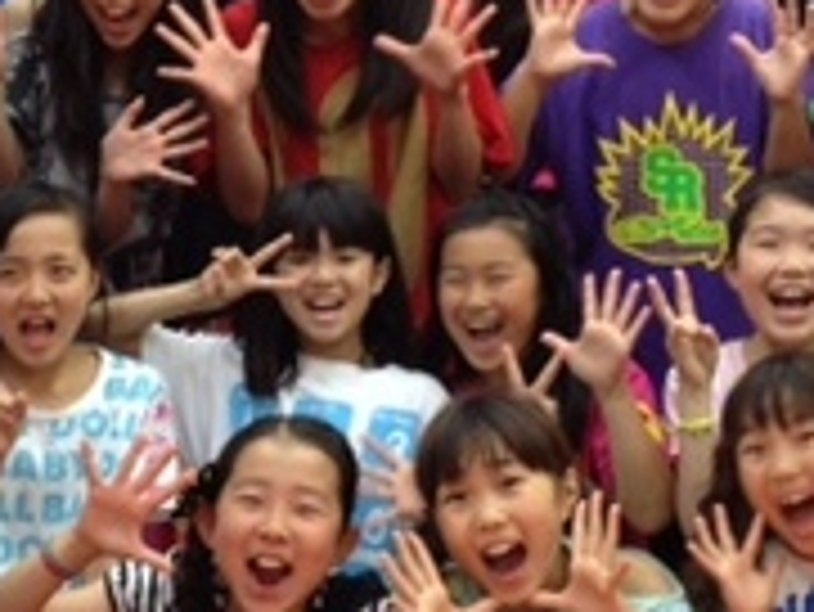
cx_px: 315
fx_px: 2730
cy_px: 315
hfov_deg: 16.9
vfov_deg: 12.8
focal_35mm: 116
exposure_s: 1/24
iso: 64
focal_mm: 4.28
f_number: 2.4
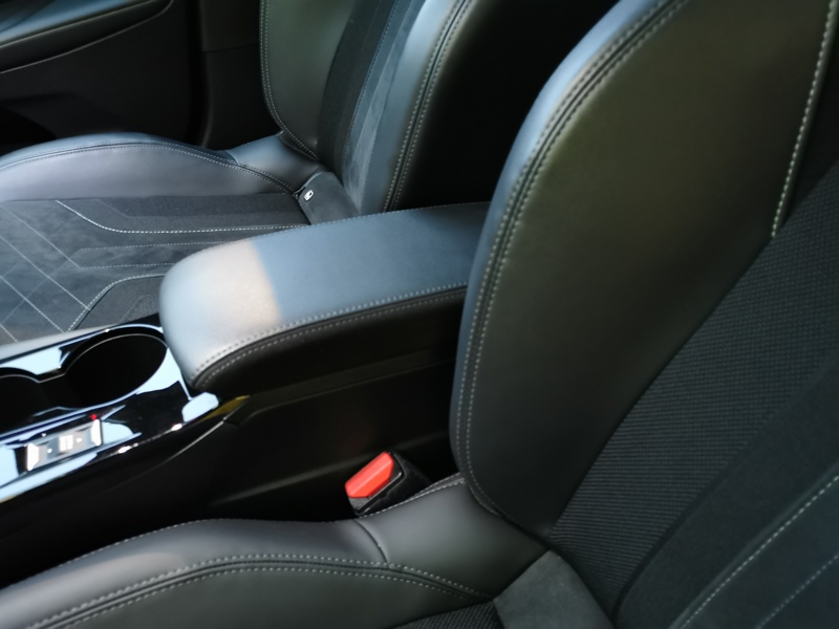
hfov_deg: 65.3
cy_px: 314
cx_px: 420
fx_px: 654
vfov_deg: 51.4
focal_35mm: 27
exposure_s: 1/20
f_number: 1.8
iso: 1250
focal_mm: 5.58
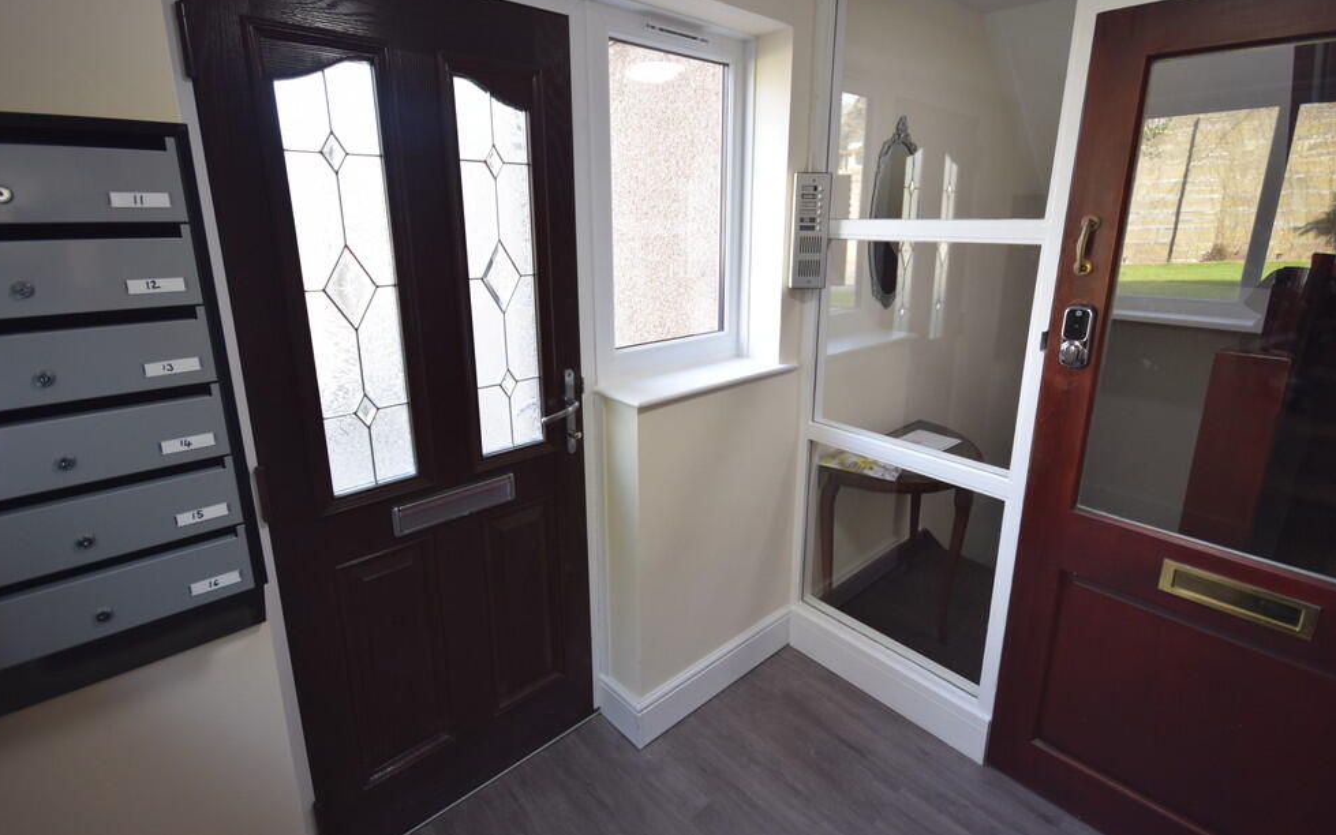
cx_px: 663
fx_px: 583
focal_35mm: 16
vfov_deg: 71.0
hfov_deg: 97.8
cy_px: 372
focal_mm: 10
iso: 400
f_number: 4
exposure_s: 1/60
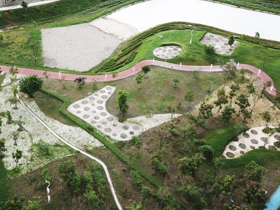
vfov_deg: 33.7
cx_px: 109
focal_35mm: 42
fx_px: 340
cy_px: 55
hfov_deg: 44.5
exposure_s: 1/30
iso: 200
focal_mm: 4.73
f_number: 2.2
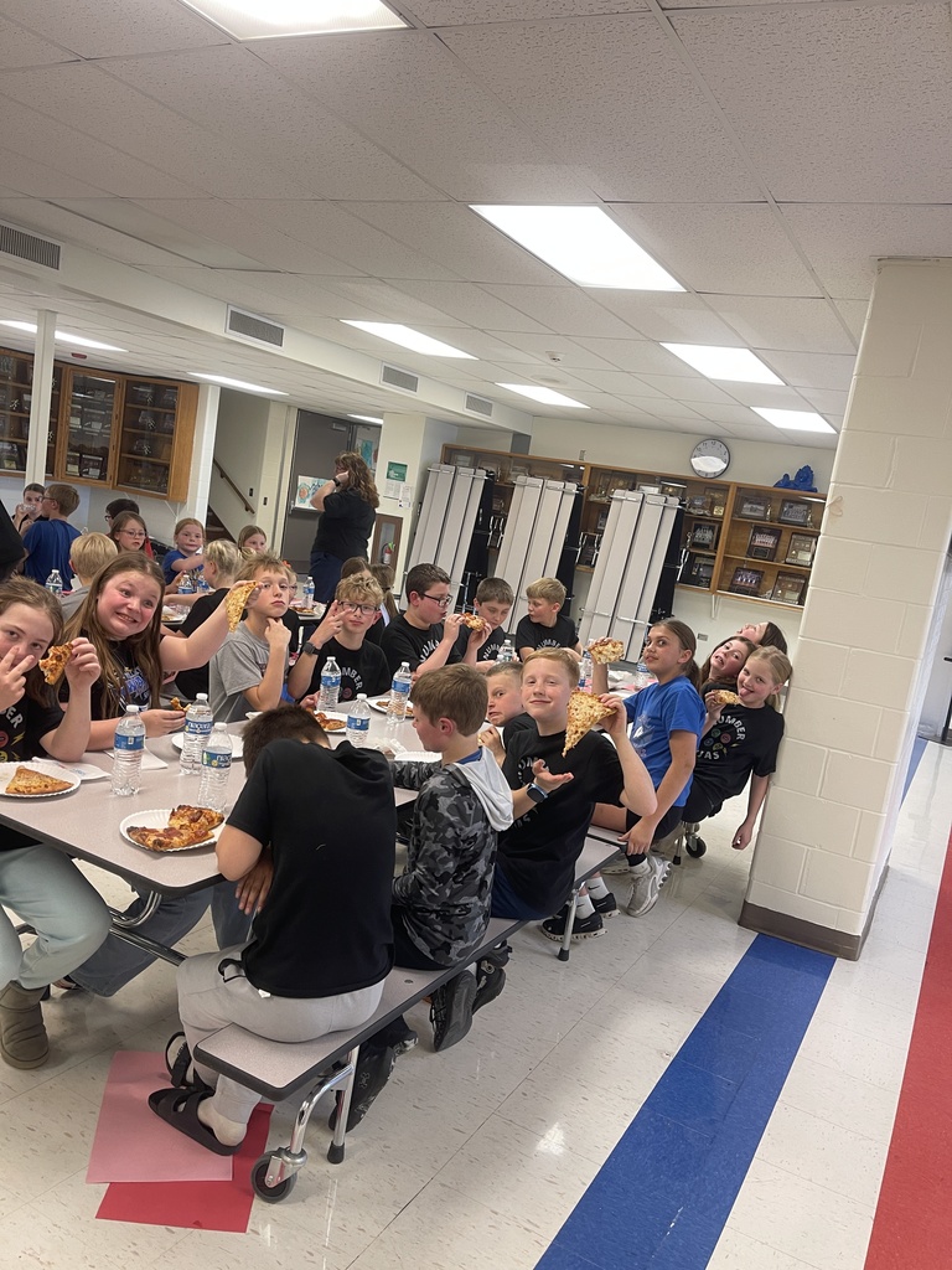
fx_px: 917
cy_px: 635
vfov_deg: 69.4
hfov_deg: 54.9
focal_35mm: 25
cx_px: 476
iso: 100
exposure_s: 1/60
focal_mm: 5.1
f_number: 1.6
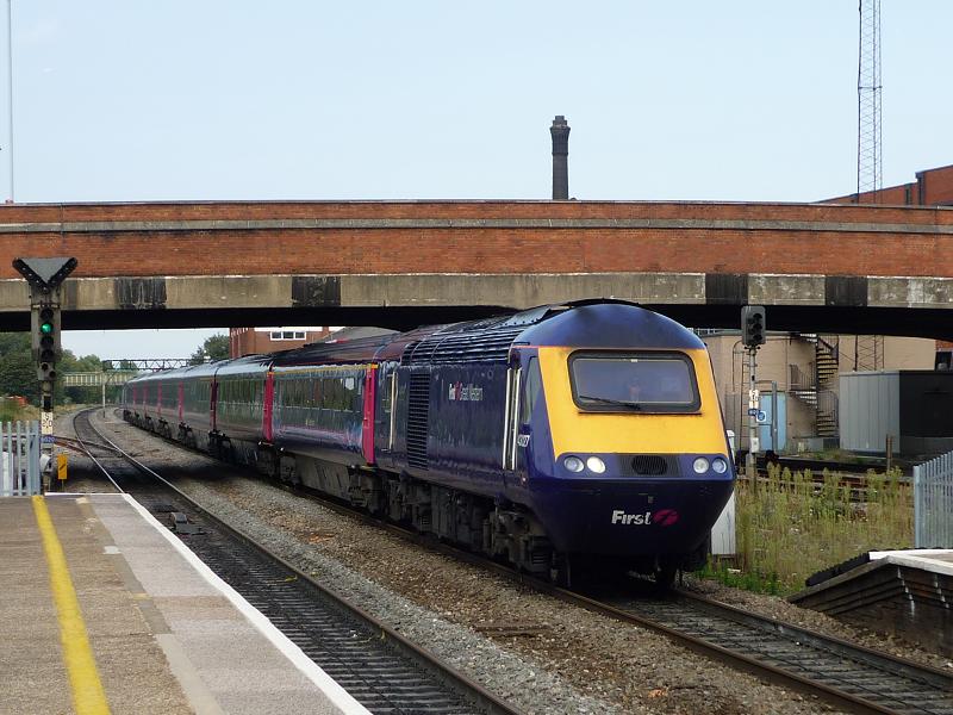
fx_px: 2092
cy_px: 358
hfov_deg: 25.7
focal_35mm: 76
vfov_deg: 19.4
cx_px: 476
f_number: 3.6
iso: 80
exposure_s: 1/400
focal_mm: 9.9
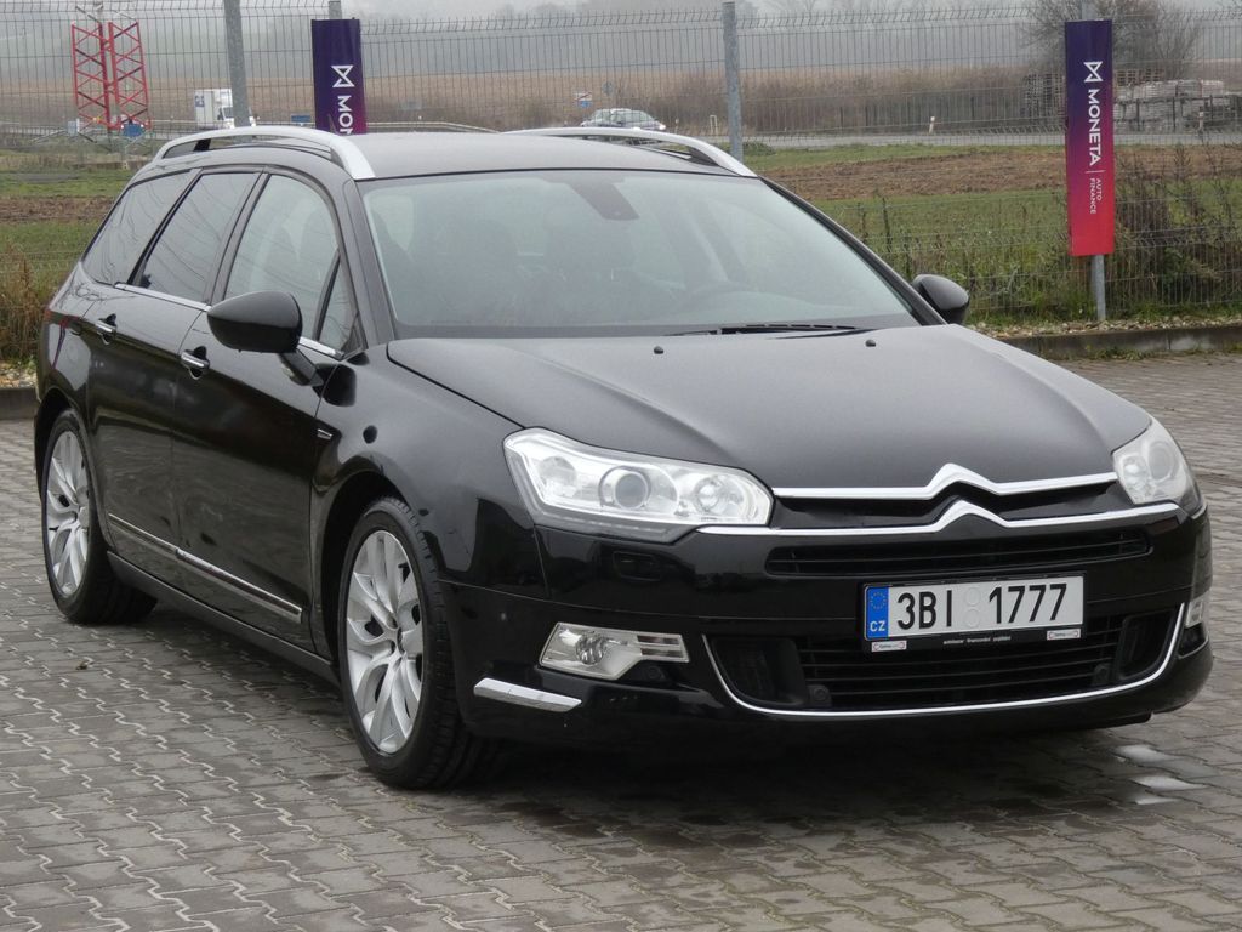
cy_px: 466
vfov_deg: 17.0
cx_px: 621
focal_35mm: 87
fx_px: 3122
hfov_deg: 22.5
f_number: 5.6
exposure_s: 1/80
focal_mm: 15.6
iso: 250
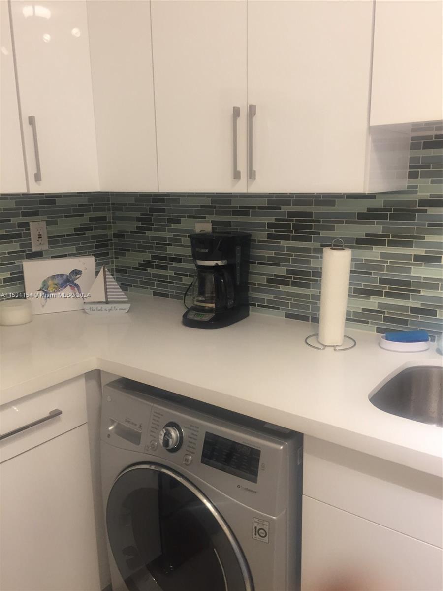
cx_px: 222
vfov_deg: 61.7
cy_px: 296
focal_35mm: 29
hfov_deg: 48.2
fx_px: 495
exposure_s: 1/30
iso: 100
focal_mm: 4.15
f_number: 2.2
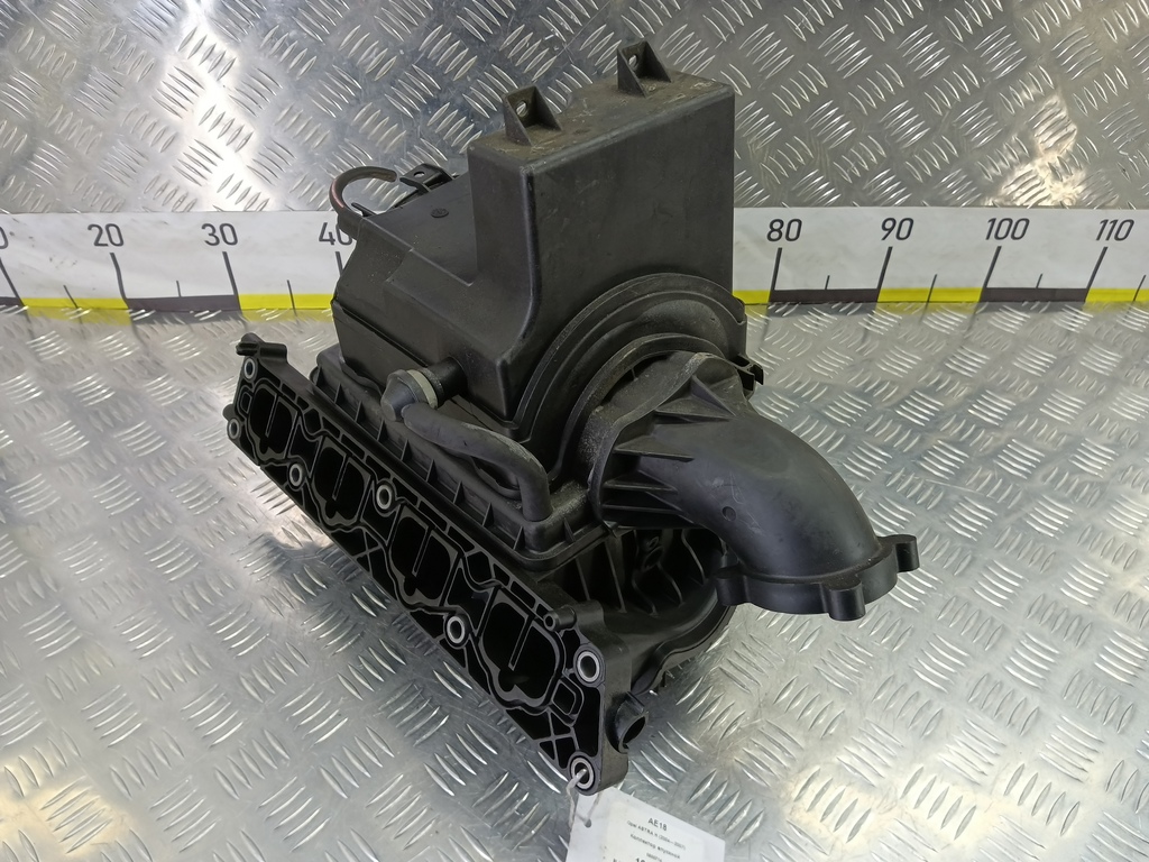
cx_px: 574
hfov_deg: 73.9
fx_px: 763
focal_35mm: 23
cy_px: 431
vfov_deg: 58.9
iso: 170
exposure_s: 1/50
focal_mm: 4.11
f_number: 1.6
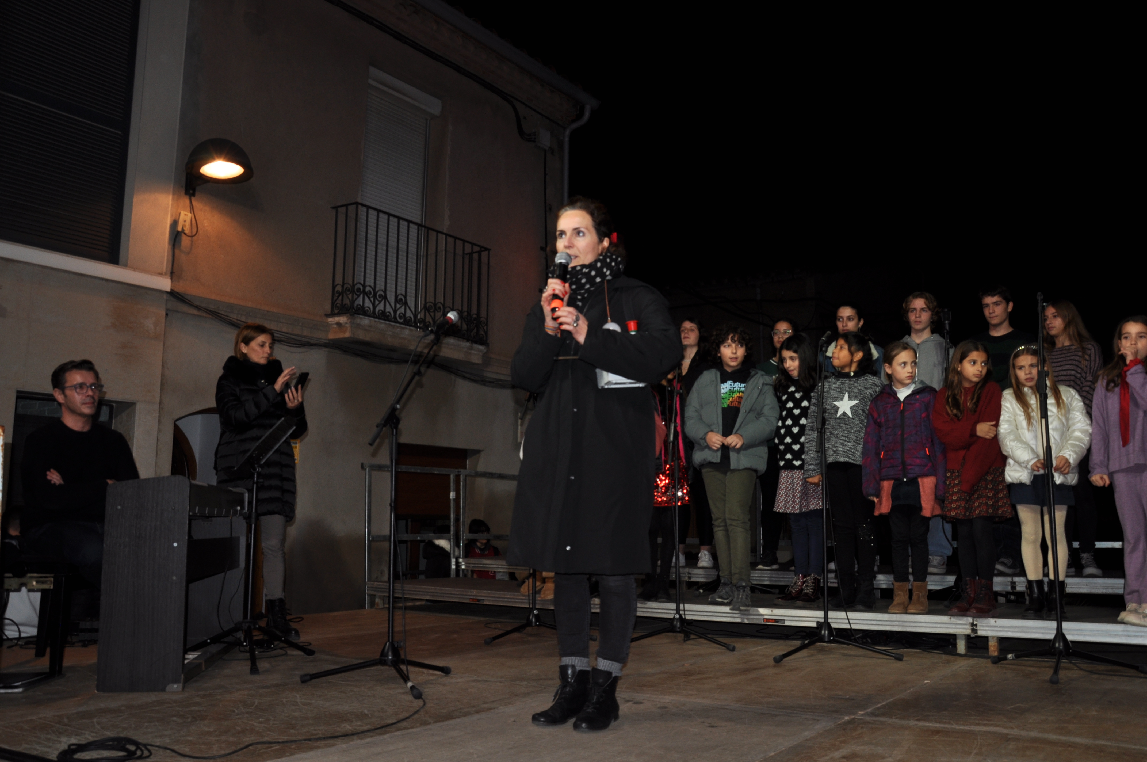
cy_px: 381
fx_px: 1002
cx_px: 574
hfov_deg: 59.6
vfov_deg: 41.6
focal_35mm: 32
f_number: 8
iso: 200
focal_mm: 21
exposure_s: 1/60
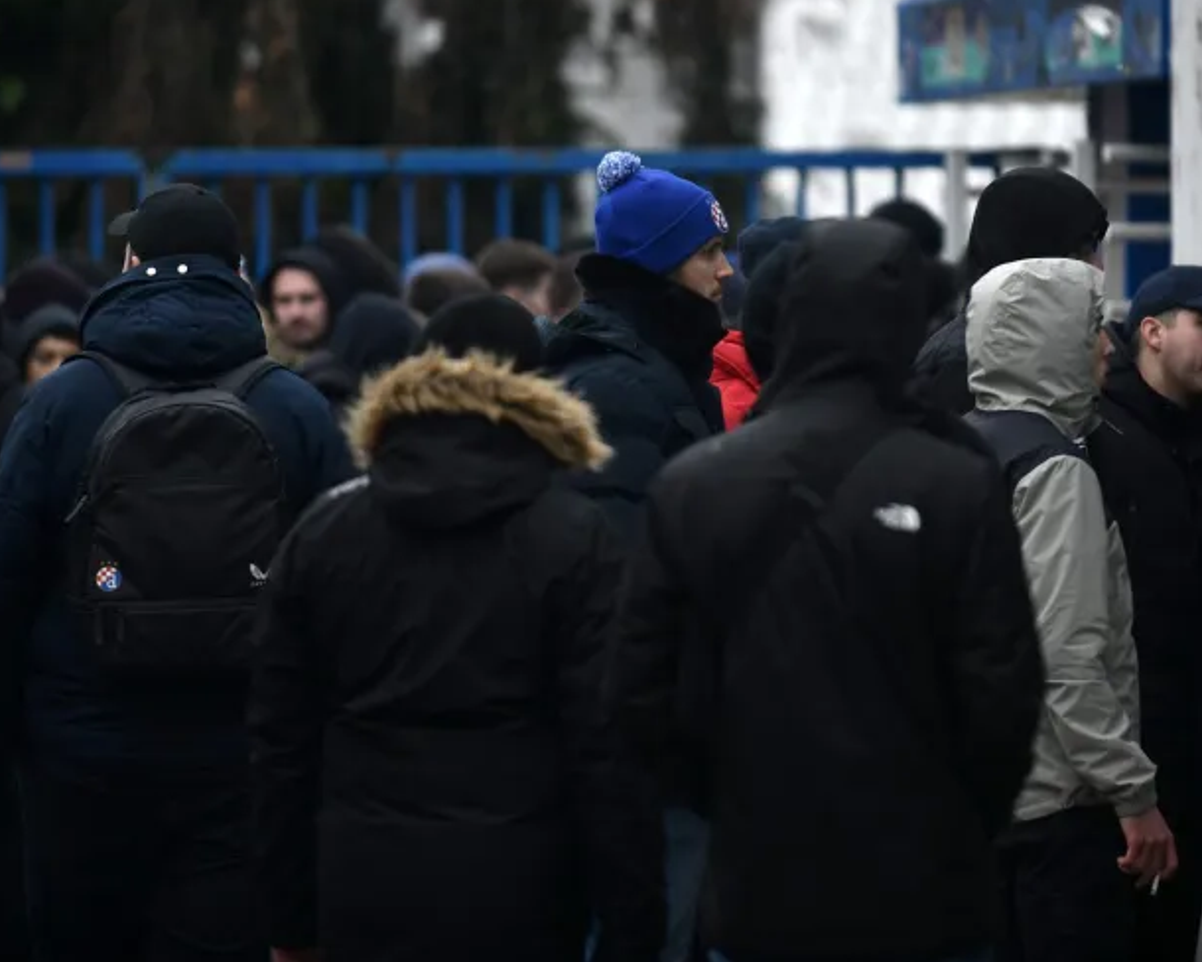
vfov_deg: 6.6
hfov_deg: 8.3
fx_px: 8324
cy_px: 476
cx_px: 524
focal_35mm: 234
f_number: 2.8
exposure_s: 1/400
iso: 125
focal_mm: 200
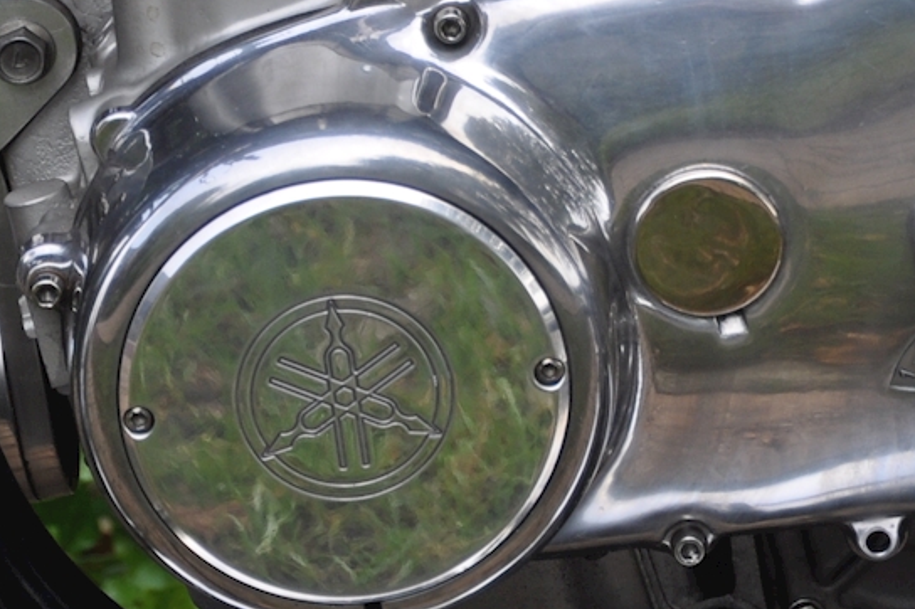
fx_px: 8331
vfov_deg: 4.2
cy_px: -154
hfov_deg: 6.3
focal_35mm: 328
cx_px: 934
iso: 200
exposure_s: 1/160
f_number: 5.3
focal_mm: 62
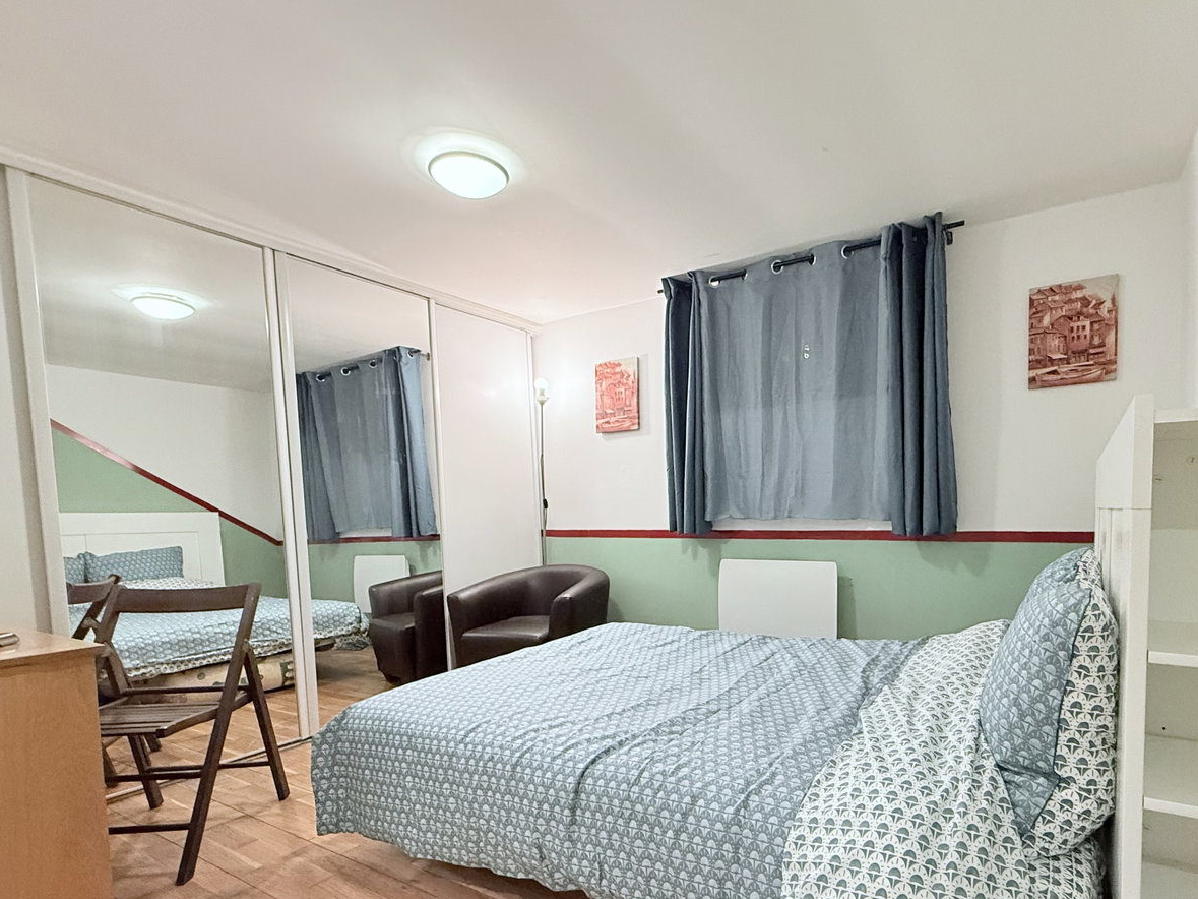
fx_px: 657
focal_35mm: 19
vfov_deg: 67.8
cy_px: 553
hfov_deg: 84.0
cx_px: 696
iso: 400
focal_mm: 2.22
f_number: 2.2
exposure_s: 1/50
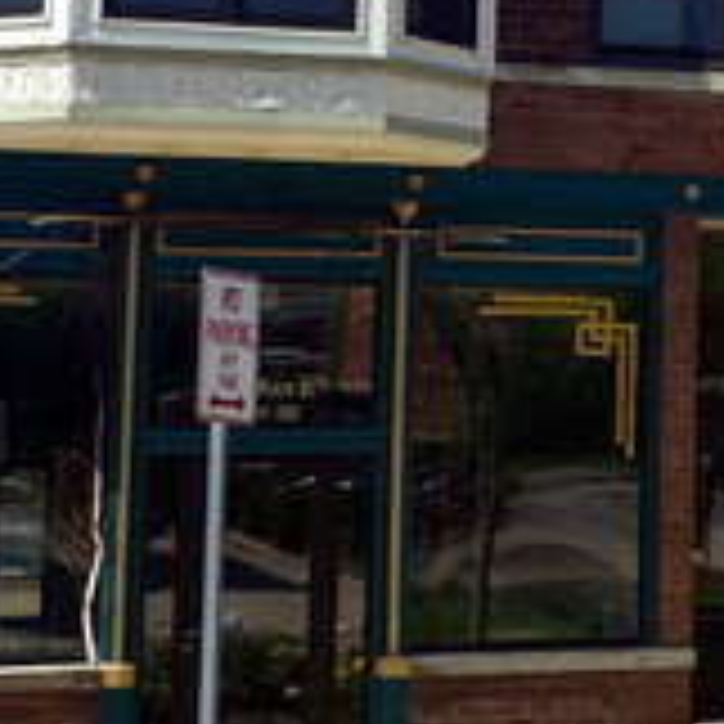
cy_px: 88
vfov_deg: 13.6
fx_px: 3005
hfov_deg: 12.7
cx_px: 1250
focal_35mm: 127
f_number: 11
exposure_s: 1/160
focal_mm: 20
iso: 100
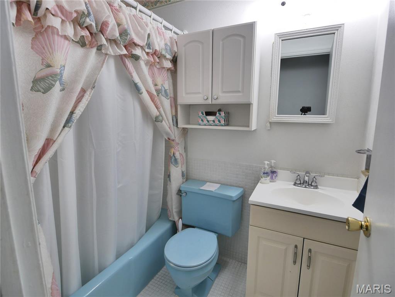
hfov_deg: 87.7
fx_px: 205
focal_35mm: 18
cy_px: 148
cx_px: 198
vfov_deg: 71.6
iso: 800
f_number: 4
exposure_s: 1/125
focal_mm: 9
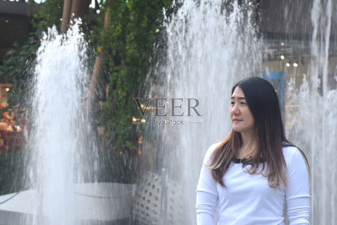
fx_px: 1264
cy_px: 112
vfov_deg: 10.2
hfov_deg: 15.2
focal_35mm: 135
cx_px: 168
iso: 100
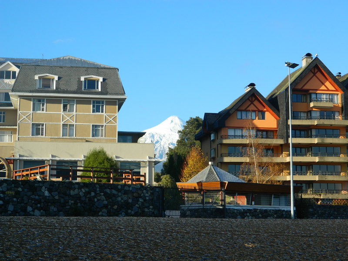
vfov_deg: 21.0
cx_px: 174
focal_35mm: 70
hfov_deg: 27.8
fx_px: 704
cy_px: 130
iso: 80
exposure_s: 1/400
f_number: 4
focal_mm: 12.6
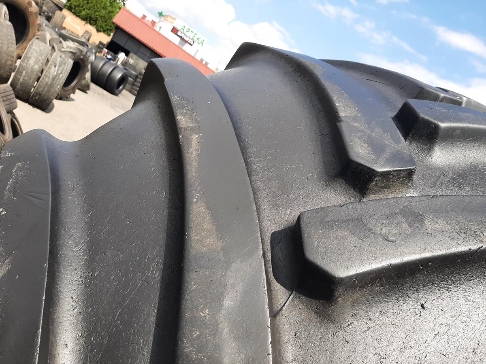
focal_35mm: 26
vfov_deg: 53.1
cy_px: 182
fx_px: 365
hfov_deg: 67.3
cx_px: 243
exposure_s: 1/1418
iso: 40
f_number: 1.7
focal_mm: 3.93
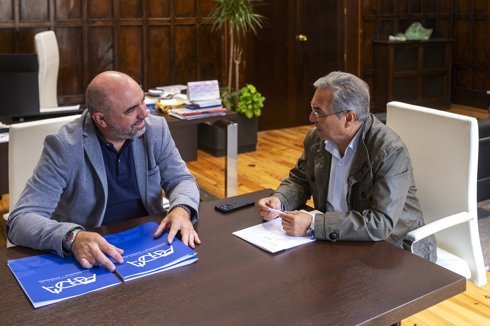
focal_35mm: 35
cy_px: 163
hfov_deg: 54.4
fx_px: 476
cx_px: 245
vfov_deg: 37.9
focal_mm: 35
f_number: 4
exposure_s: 1/160
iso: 2000
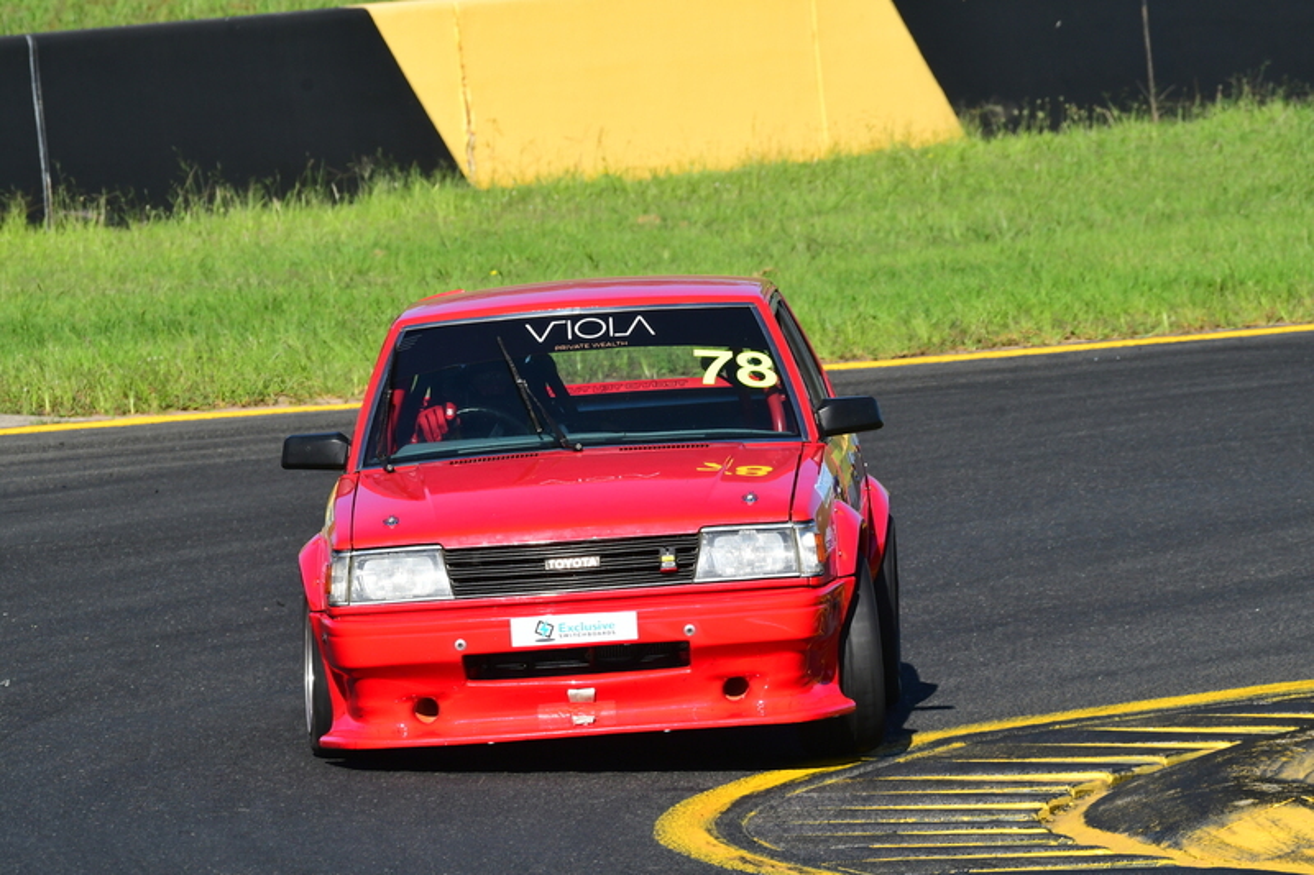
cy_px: 438
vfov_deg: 2.5
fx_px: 19705
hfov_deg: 3.8
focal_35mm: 540
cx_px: 657
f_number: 11
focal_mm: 360
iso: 500
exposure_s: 1/640
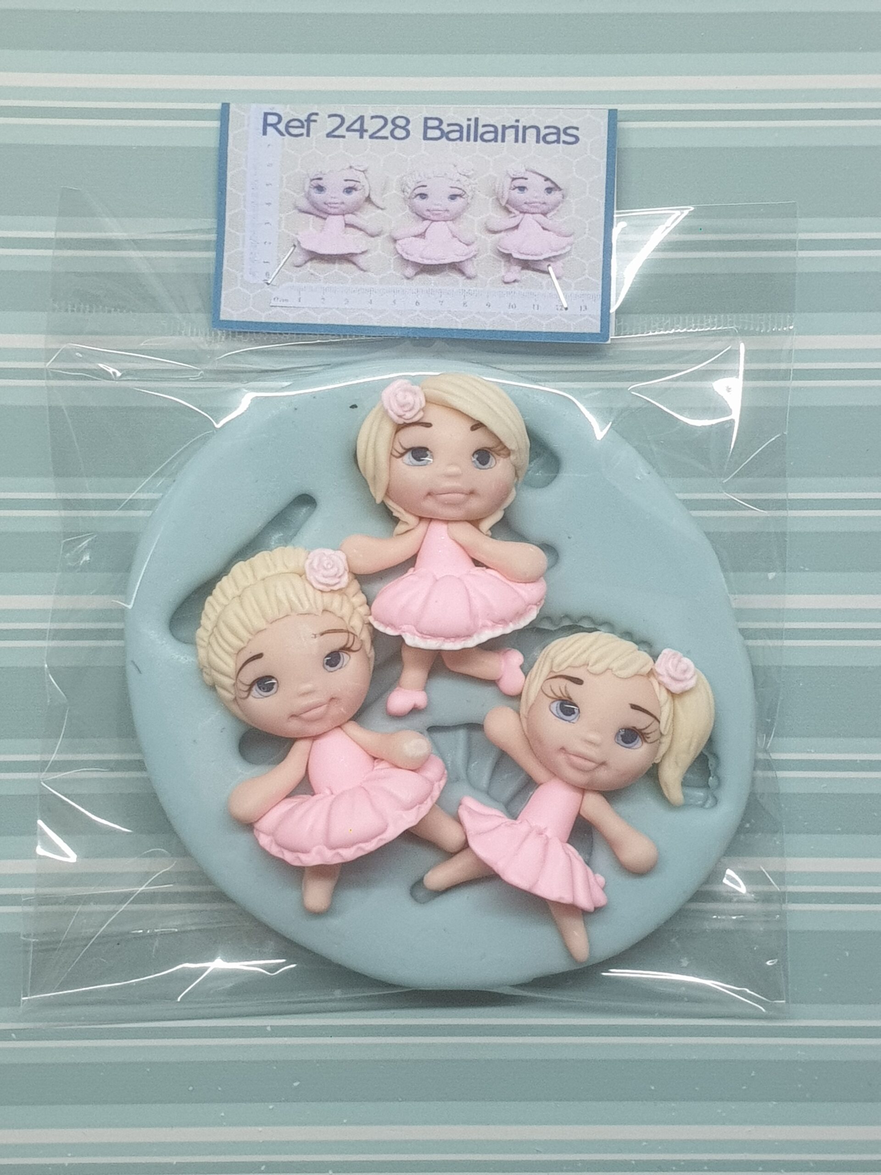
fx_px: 882
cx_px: 440
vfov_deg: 67.3
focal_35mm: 26
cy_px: 588
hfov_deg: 53.1
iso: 160
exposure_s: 1/50
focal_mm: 4.3
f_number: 2.4
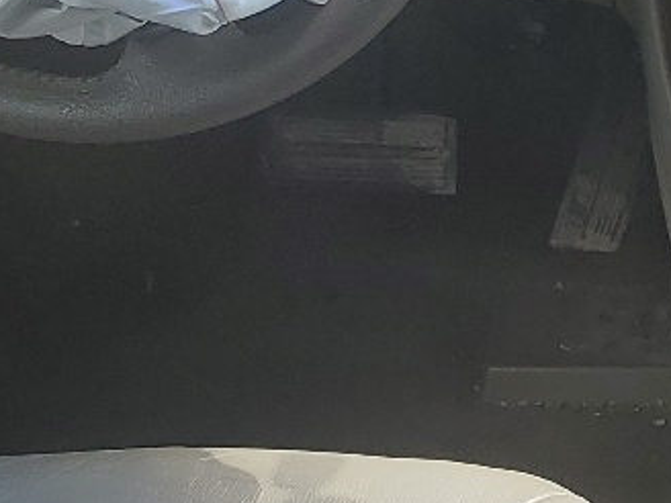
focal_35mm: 127
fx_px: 2462
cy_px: 413
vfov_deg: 11.6
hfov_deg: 15.0
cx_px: 796
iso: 50
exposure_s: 1/263
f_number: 1.5
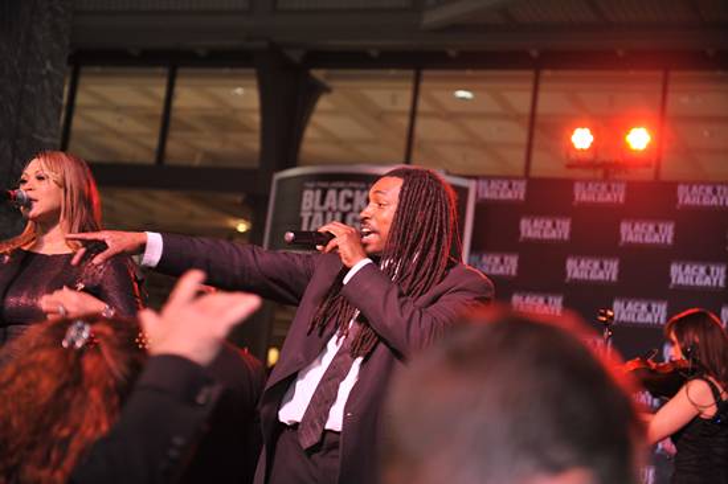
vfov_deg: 19.4
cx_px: 364
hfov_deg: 28.9
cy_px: 242
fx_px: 1415
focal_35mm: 70
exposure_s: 1/100
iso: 1250
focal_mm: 70
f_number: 2.8
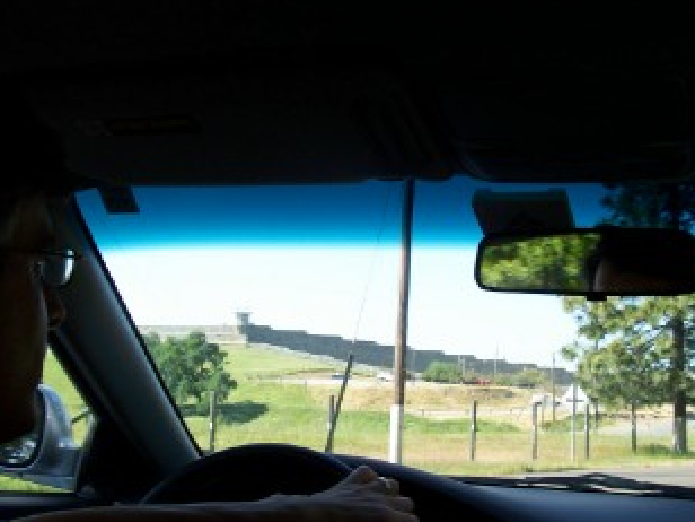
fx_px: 964
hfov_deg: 39.6
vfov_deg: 30.3
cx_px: 386
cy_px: 276
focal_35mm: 48
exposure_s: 1/125
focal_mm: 5.6
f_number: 5.6
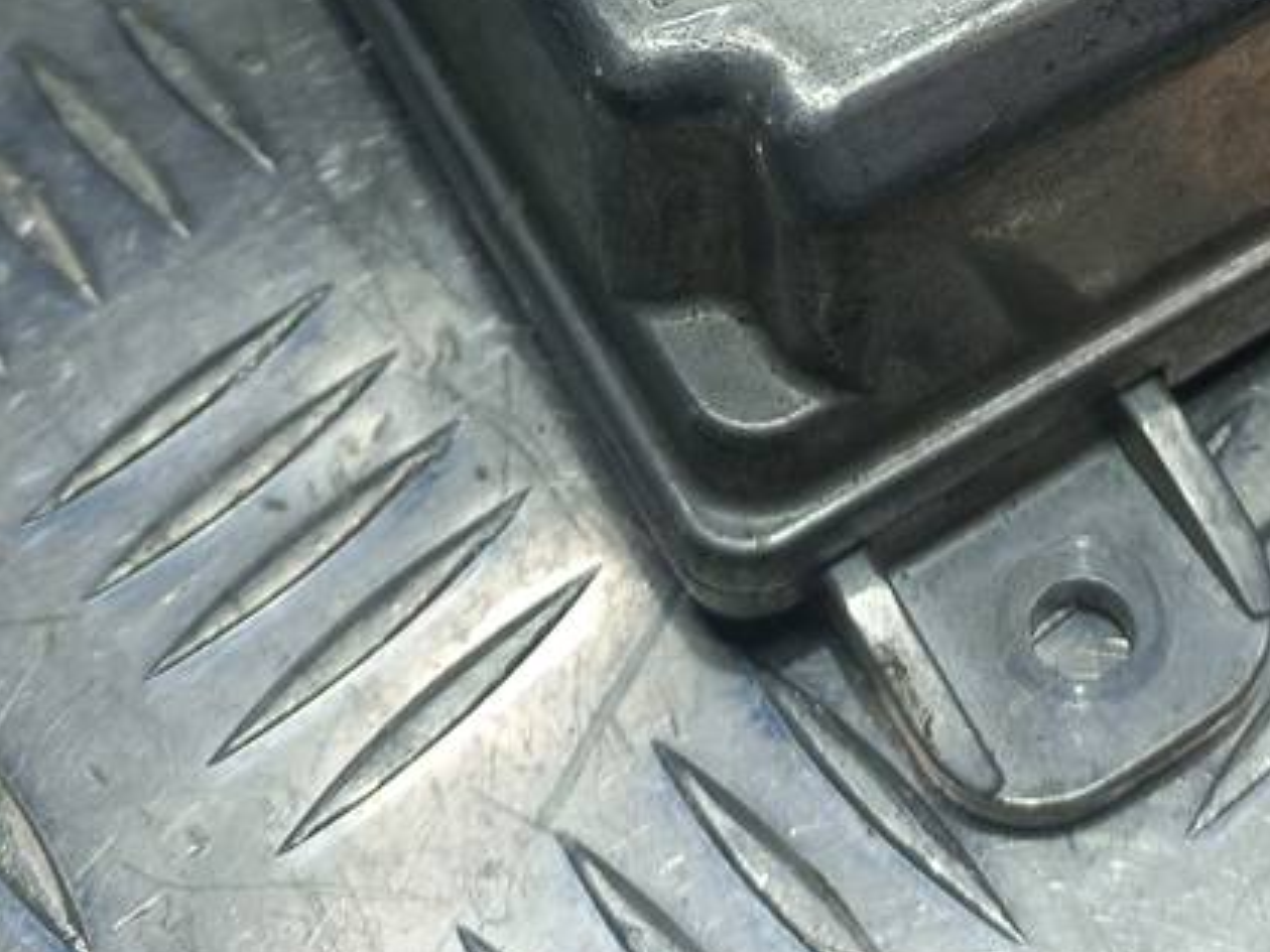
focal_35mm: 61
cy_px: -166
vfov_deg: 22.3
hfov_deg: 31.1
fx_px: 2238
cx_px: 965
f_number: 1.8
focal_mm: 4.6
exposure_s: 1/100
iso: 32
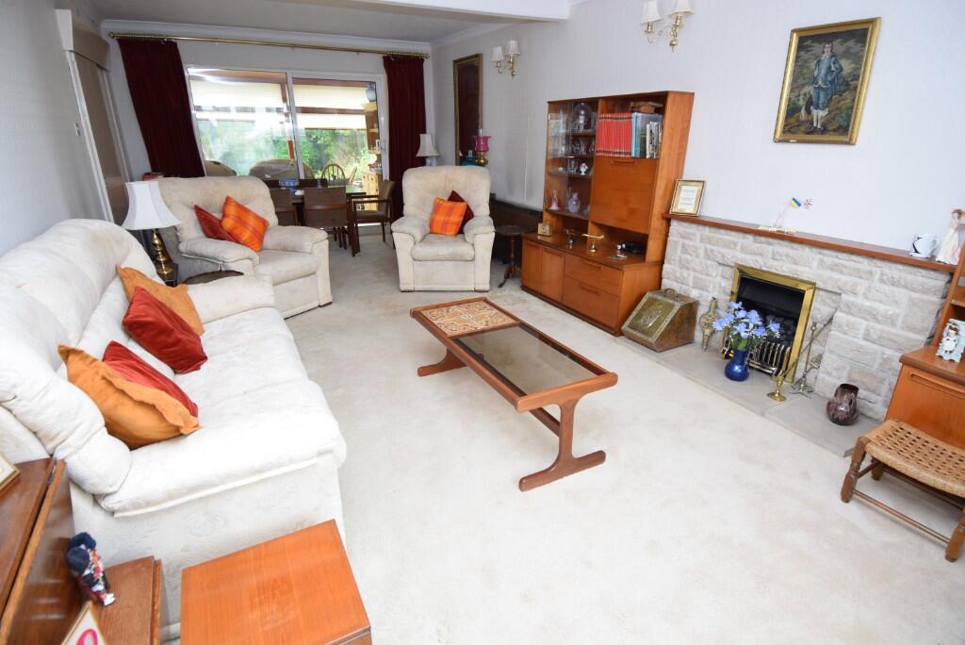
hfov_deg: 90.0
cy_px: 322
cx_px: 482
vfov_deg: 67.5
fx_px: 483
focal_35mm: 18
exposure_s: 1/60
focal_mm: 12
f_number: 4
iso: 560
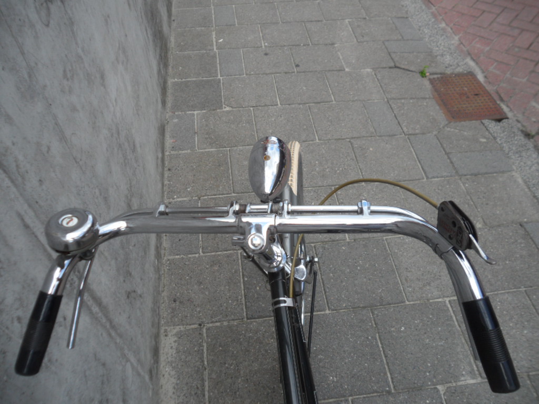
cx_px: 270
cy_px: 202
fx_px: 420
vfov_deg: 51.4
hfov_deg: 65.3
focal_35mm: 27
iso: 80
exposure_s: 1/350
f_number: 3.5
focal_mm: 4.9
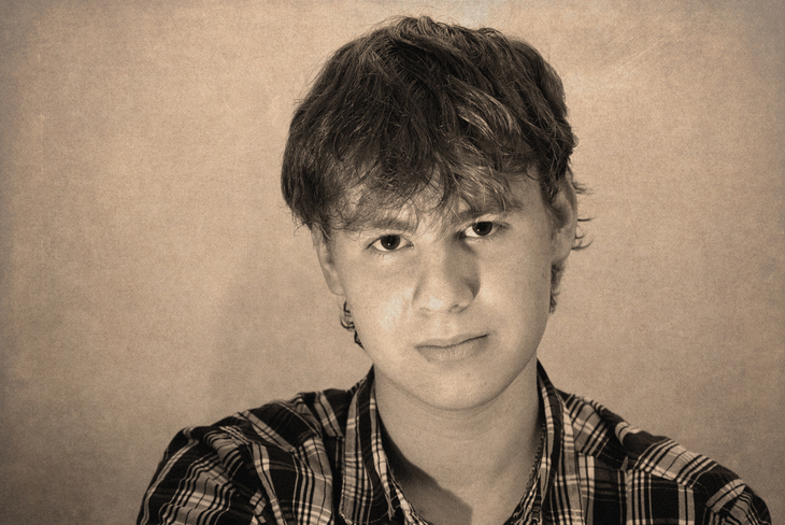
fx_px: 1135
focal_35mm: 52
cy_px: 262
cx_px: 392
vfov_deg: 26.0
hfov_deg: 38.2
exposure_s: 1/60
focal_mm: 52
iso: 1600
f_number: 6.3
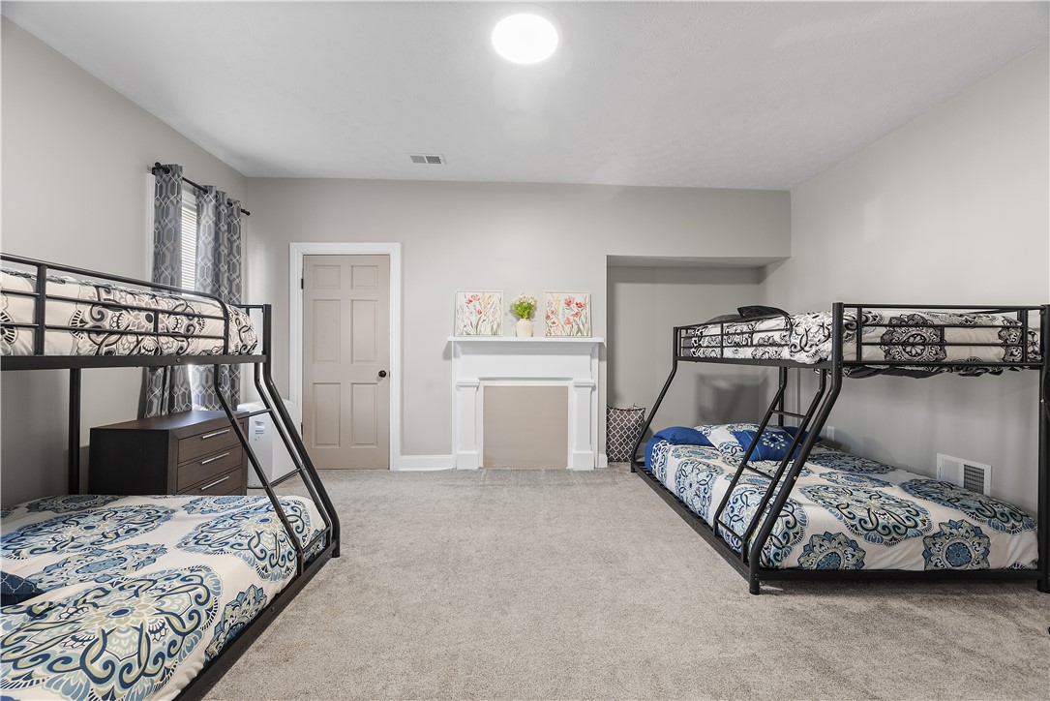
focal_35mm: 14
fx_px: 408
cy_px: 350
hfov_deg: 104.2
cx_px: 525
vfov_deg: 81.2
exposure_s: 1
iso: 400
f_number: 8
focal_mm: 14
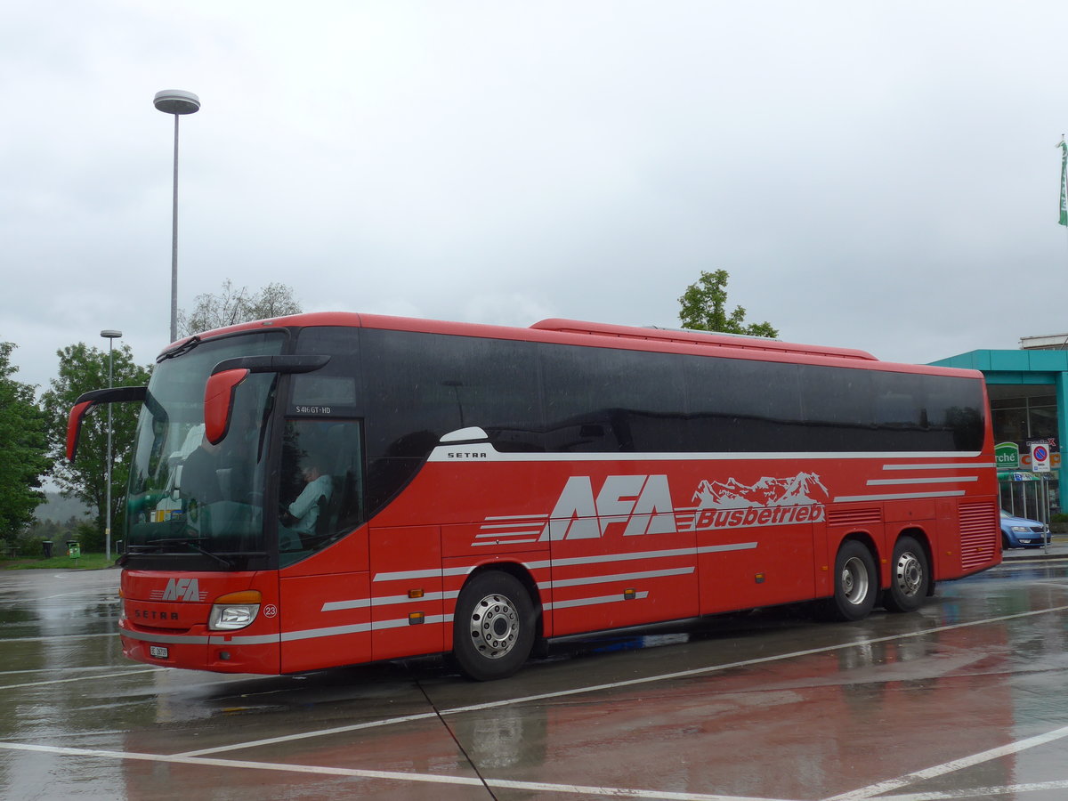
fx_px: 1265
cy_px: 400
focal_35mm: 41
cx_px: 534
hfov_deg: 45.8
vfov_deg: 35.1
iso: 80
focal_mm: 8.4
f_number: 2.8
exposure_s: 1/800
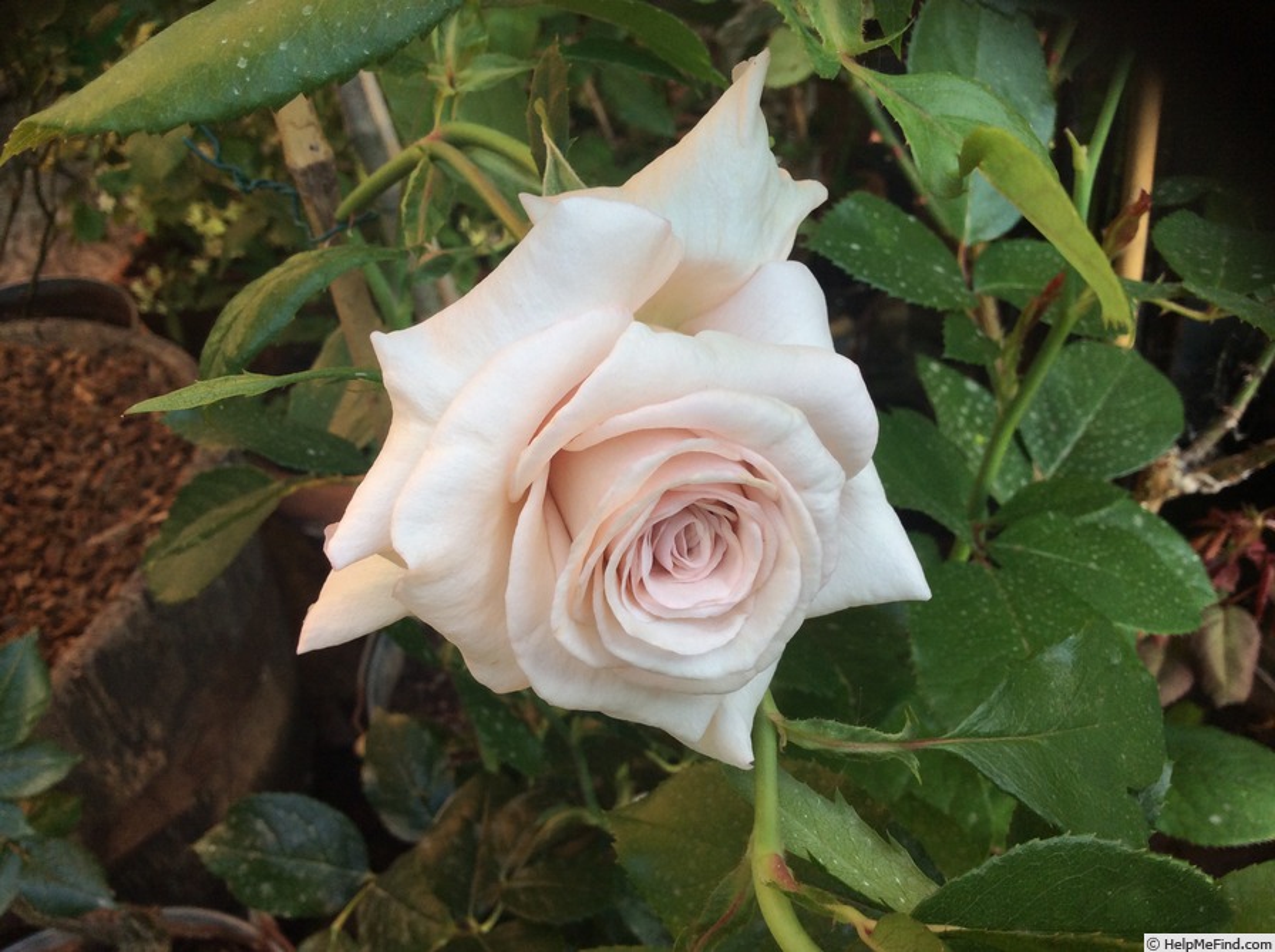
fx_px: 1177
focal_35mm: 32
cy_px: 476
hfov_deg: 56.9
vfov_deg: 44.0
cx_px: 638
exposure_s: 1/133
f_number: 2.4
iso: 32
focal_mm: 3.3
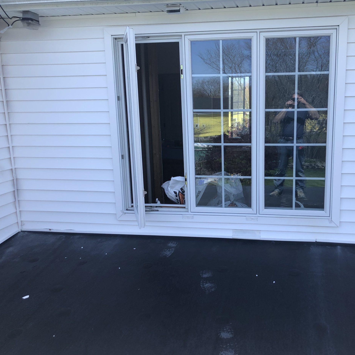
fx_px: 394
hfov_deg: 47.8
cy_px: 181
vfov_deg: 48.4
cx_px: 231
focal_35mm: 34
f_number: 1.8
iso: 20
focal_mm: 3.99
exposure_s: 1/585
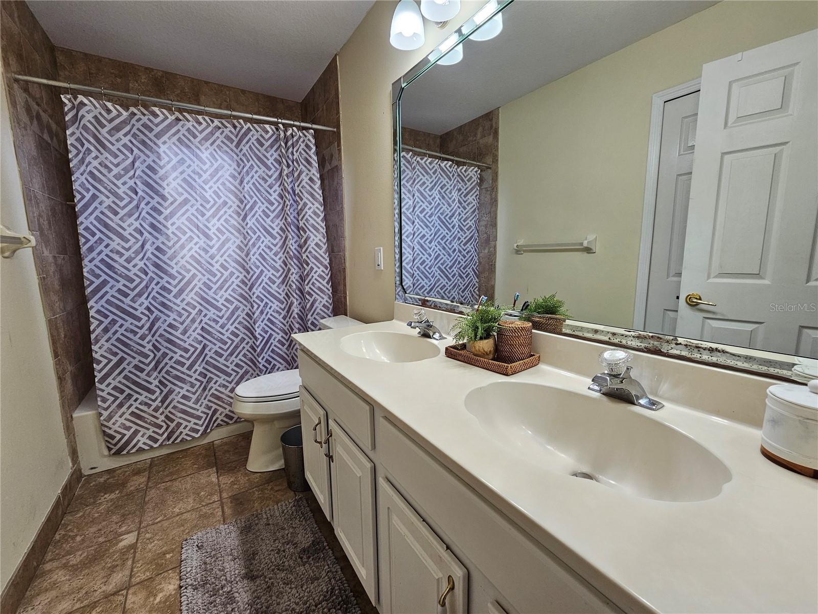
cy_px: 307
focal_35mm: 13
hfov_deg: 106.2
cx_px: 409
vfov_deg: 89.9
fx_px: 307
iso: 80
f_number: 2.2
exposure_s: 1/60
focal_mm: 2.2
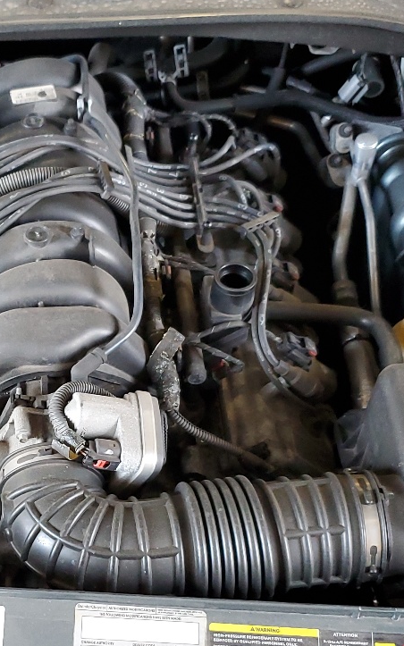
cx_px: 52
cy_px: 424
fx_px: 1074
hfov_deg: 20.9
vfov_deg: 33.2
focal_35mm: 61
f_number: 1.5
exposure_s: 1/60.2
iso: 225
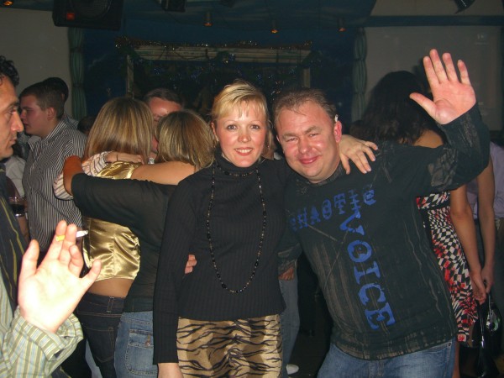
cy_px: 189
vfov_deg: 37.7
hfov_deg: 49.0
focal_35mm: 38
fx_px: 553
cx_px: 252
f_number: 2.8
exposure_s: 1/60
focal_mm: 7.9
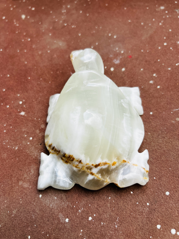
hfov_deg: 53.1
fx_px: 179
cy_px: 120
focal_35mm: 26
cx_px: 90
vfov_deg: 67.3
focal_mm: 5.7
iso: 50
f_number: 1.5
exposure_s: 1/1553
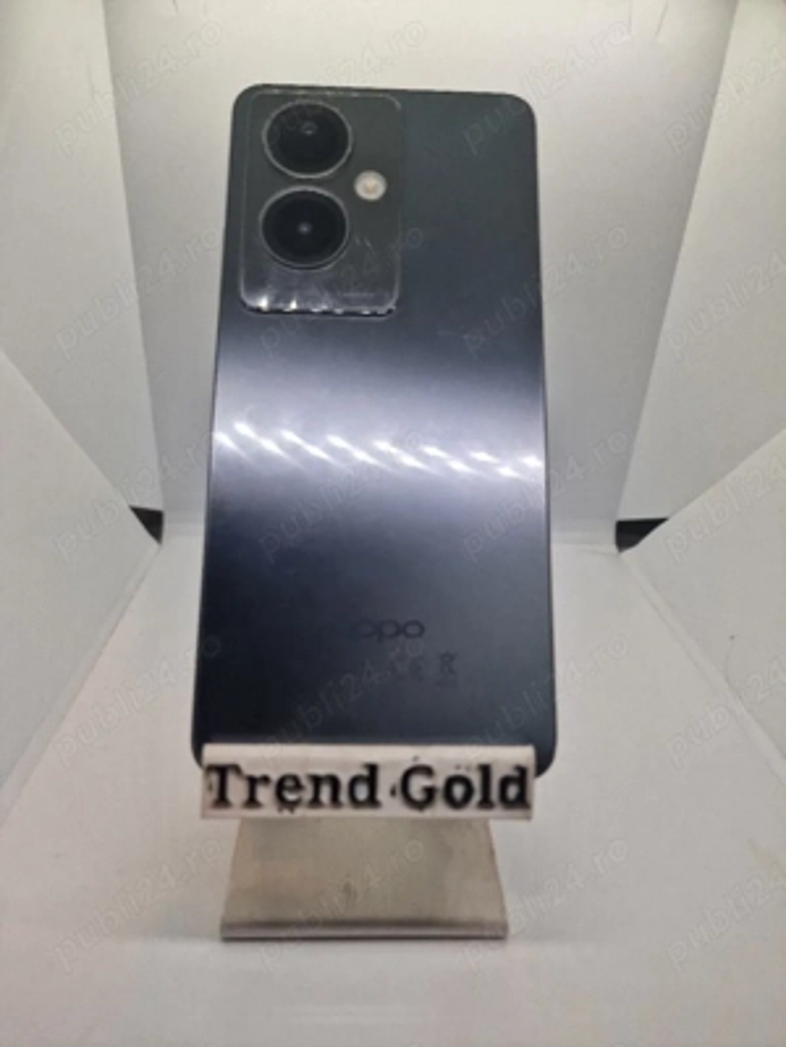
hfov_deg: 58.9
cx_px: 393
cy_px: 524
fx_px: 696
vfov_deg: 73.9
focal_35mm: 23
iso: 50
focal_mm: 6.4
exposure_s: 1/120
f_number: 1.8
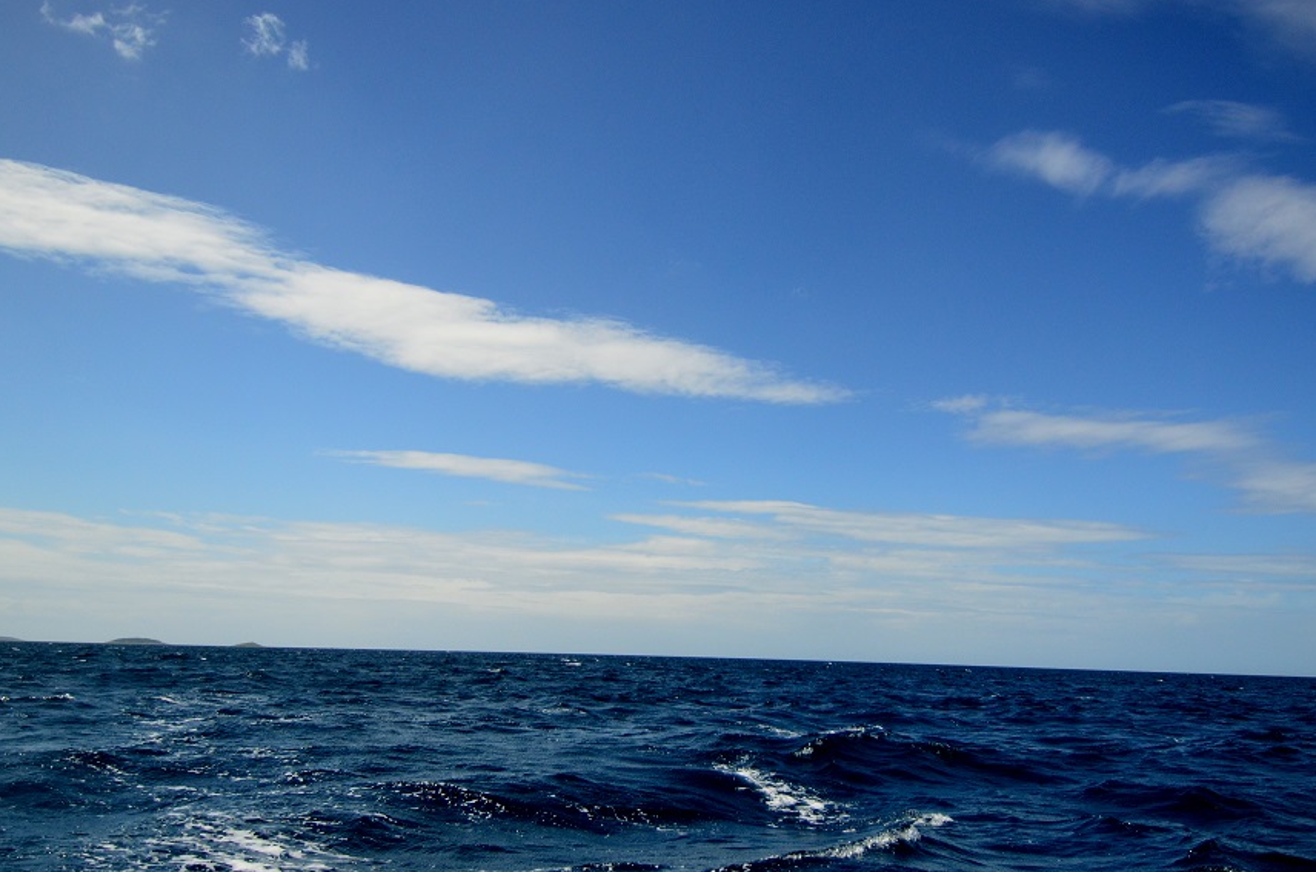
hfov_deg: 65.5
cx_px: 713
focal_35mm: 28
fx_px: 1021
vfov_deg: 46.1
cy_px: 387
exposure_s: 1/8000
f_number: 4.5
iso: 640
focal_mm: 16
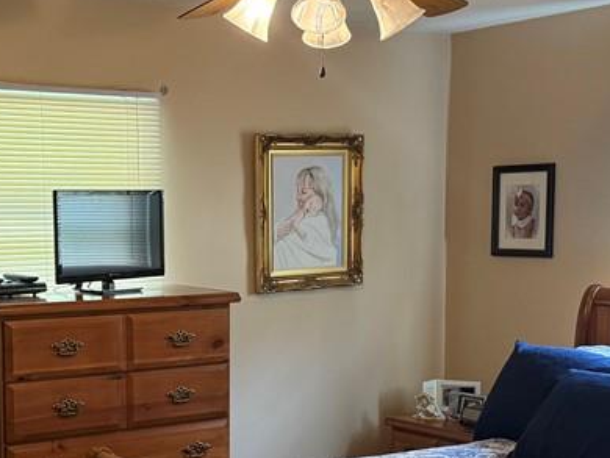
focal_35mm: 63
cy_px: 317
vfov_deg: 23.2
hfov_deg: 30.6
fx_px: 1111
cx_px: 227
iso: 320
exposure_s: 1/60
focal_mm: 6.76
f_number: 1.78
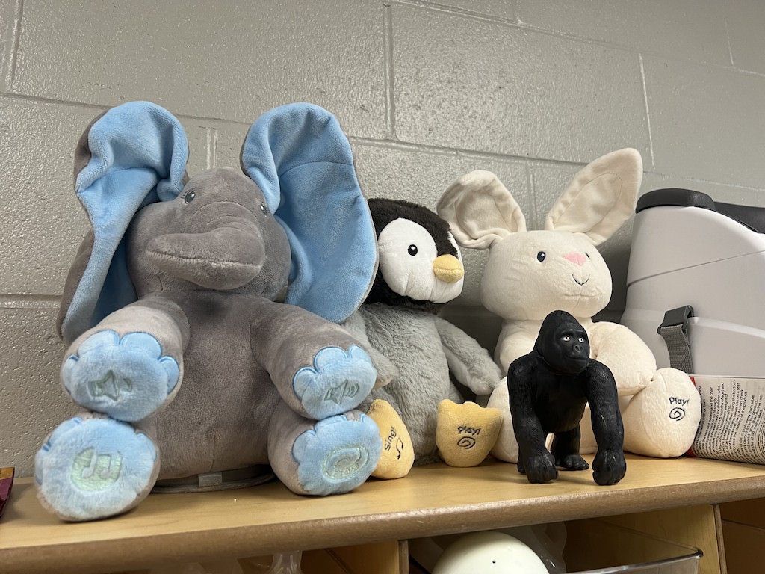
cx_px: 382
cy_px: 287
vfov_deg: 53.1
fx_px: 575
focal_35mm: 26
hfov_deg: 67.3
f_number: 1.5
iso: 100
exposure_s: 1/60
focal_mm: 5.7
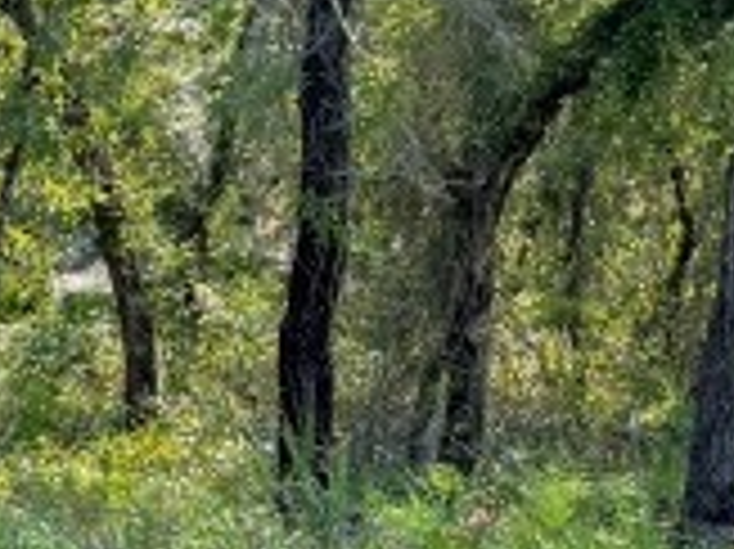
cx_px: -1144
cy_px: 238
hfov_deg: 10.7
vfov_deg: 9.8
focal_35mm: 151
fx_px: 3199
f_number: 1.78
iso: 100
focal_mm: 6.76
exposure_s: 1/788
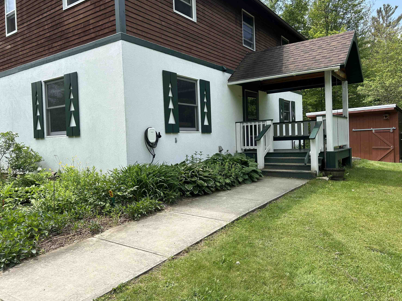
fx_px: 314
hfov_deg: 65.3
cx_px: 198
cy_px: 146
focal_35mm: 27
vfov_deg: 51.4
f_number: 1.5
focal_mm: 5.7
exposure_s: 1/2008
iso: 50
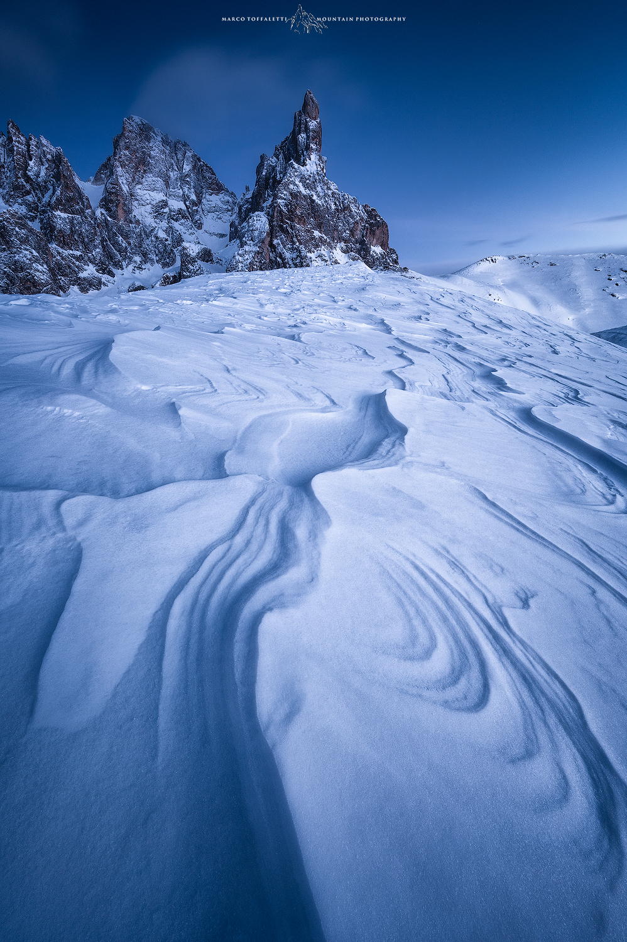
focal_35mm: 14
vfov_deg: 104.3
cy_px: 471
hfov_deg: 81.1
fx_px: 366
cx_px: 314
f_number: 13
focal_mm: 14
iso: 100
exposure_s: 15
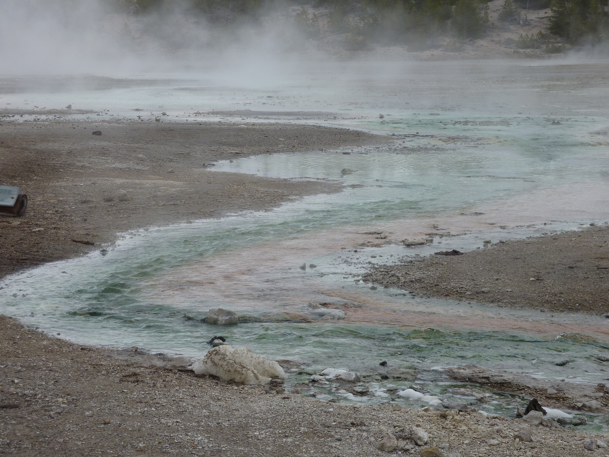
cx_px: 304
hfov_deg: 18.9
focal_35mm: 104
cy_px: 228
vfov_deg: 14.2
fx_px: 1830
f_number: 4.3
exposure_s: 1/400
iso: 80
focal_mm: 17
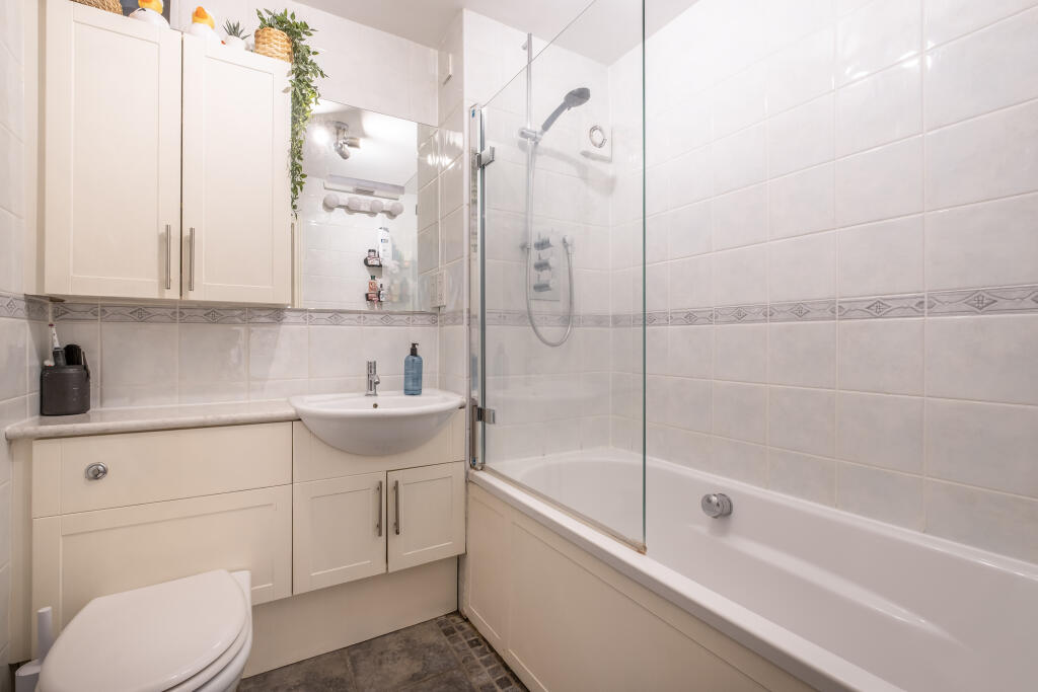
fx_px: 433
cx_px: 519
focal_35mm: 15
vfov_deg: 77.3
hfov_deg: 100.4
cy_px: 346
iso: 250
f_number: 7.1
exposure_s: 1/2
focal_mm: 10
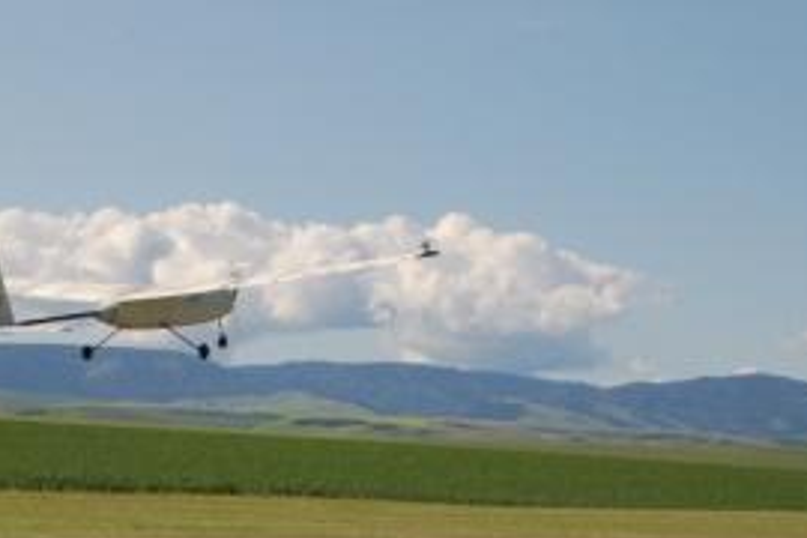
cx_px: 374
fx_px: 3067
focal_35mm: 137
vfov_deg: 10.0
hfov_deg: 15.0
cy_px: 442
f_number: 11
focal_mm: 55
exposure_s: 1/500
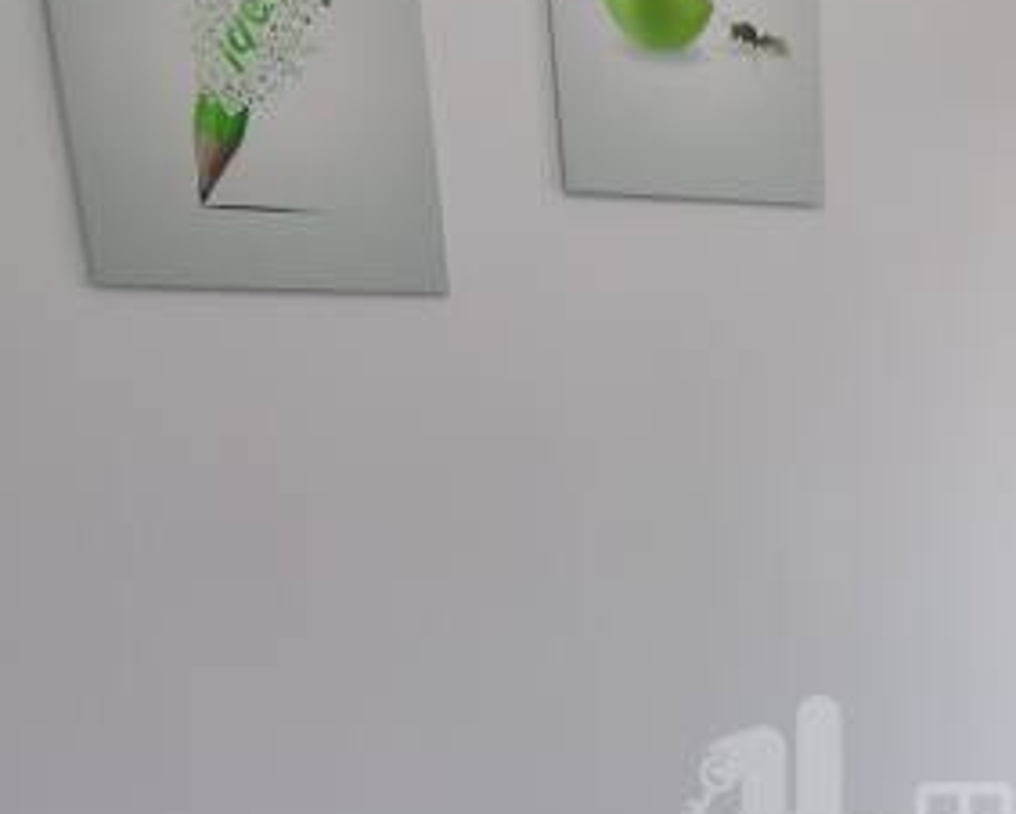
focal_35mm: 47
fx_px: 1414
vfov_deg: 30.1
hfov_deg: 36.3
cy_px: 796
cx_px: 969
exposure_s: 1/33.3
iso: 160
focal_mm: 1.78
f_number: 2.4
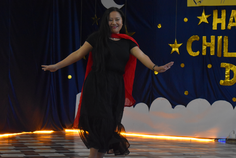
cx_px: 133
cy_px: 84
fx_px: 653
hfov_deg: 20.5
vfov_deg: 13.7
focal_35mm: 100
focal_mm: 55
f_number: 5.6
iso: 3200
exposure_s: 1/500
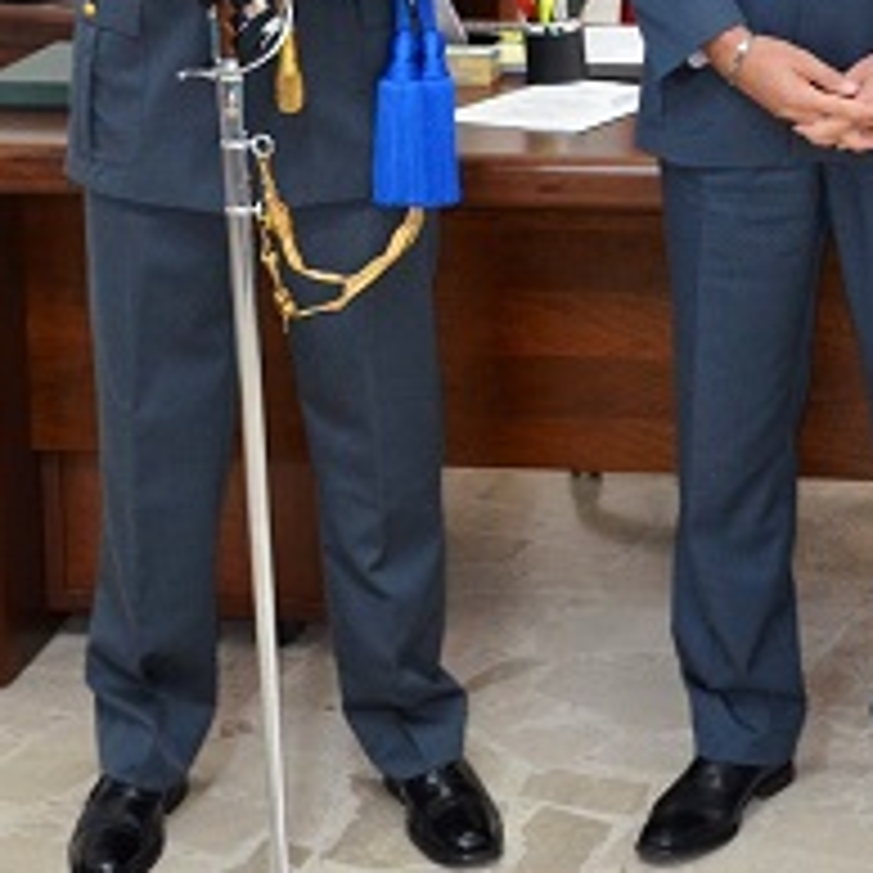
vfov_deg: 21.7
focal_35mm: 77
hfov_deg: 21.4
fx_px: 2197
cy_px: 7
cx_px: 954
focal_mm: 18
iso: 800
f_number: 3.5
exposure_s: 1/60
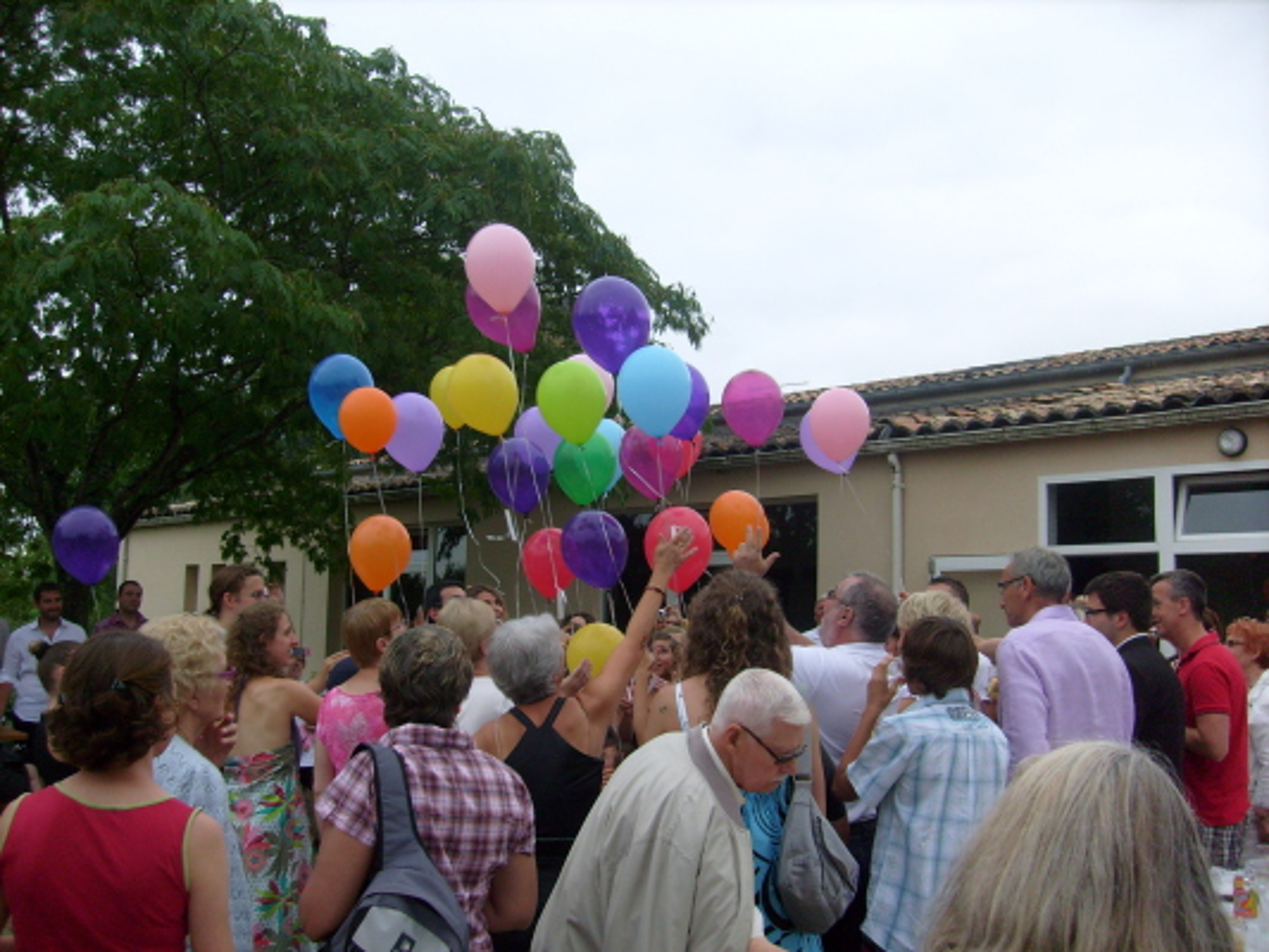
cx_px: 634
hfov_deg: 52.6
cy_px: 476
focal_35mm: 35
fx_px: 1283
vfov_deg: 40.7
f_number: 7.1
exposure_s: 1/180
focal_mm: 5.8
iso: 80
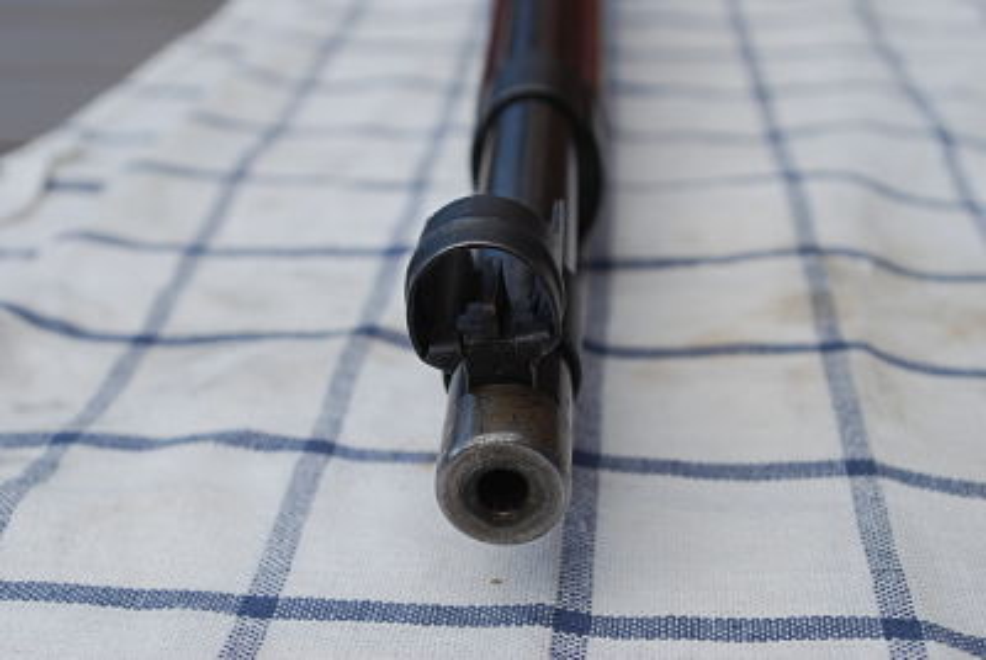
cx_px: 493
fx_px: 1646
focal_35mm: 60
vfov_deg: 22.7
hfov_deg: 33.4
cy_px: 330
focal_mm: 40
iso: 100
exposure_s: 1/125
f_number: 8
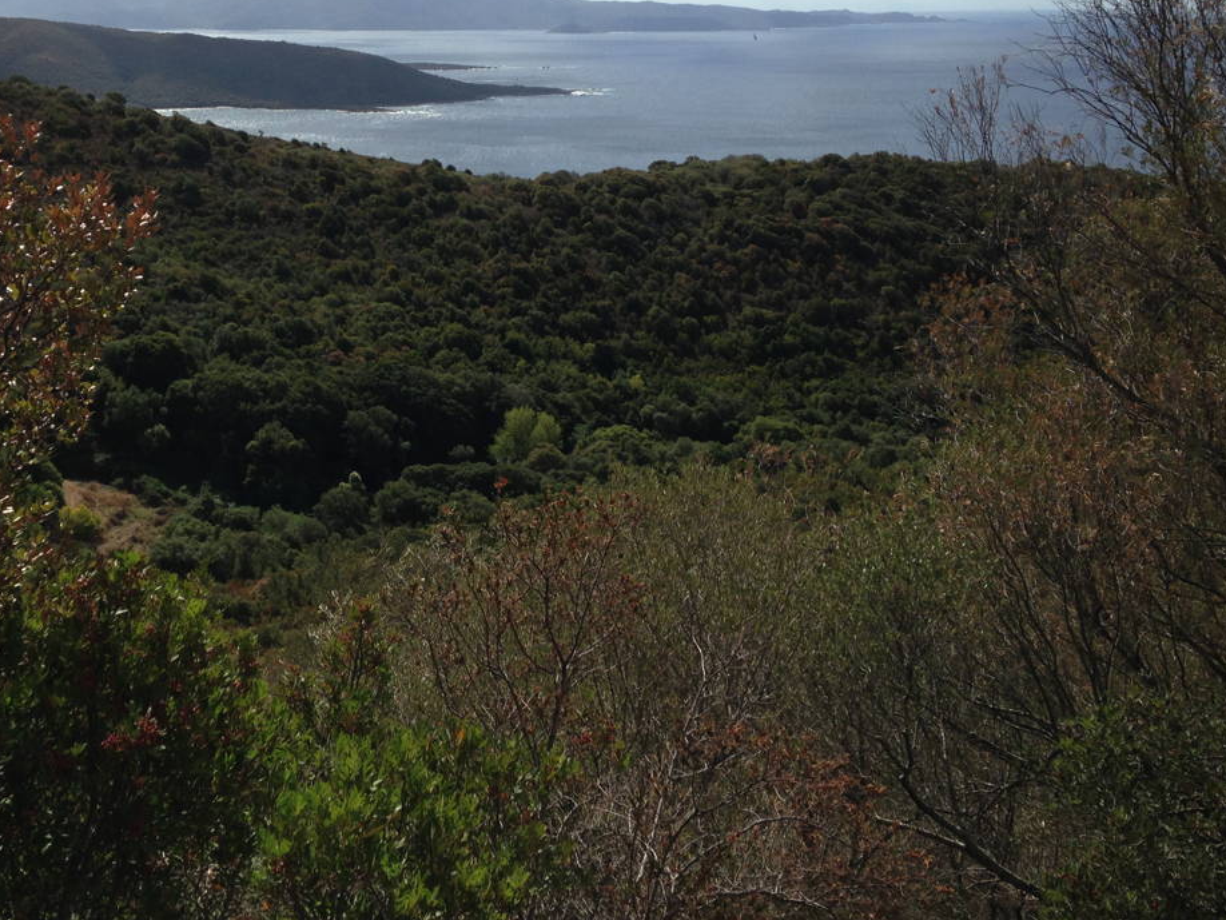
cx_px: 486
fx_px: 1630
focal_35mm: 46
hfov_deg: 41.0
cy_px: 355
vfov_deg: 31.4
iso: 50
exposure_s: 1/1748
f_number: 2.4
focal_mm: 4.12
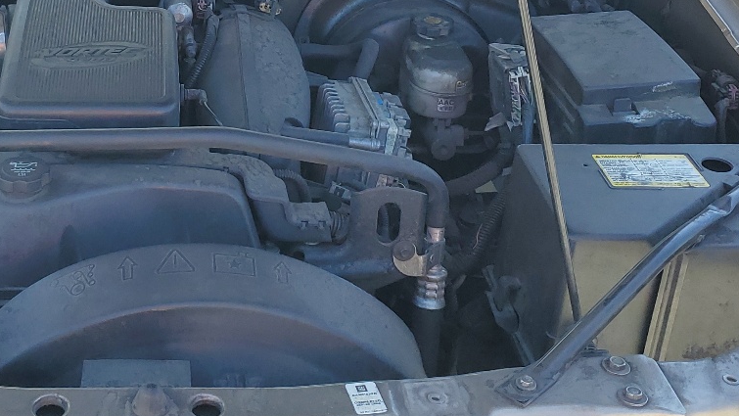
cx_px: 168
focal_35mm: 60
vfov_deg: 19.7
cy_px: 53
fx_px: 1176
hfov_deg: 34.0
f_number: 1.5
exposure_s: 1/588
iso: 50
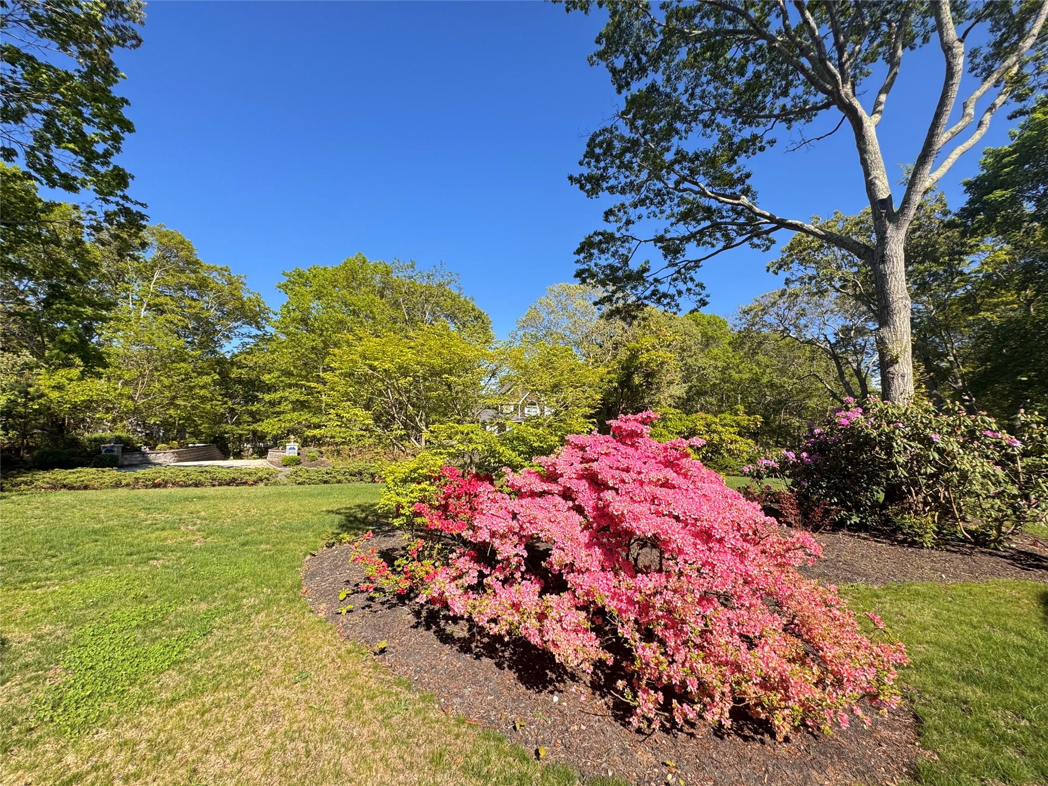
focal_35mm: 14
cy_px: 393
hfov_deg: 102.1
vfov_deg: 85.7
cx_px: 524
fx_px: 424
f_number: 2.2
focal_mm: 2.22
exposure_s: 1/552
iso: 50
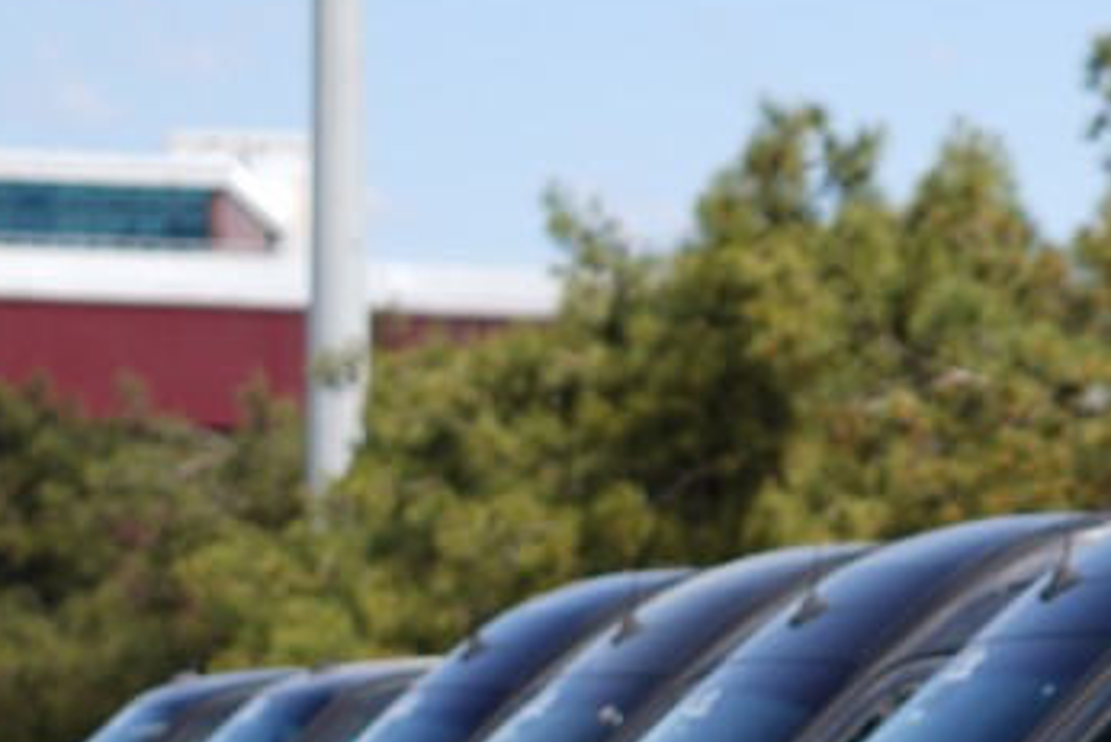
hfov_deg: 8.6
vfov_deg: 5.8
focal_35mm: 234
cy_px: 1330
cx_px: 1734
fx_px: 7224
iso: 50
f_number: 1.8
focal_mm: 50
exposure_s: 1/1600
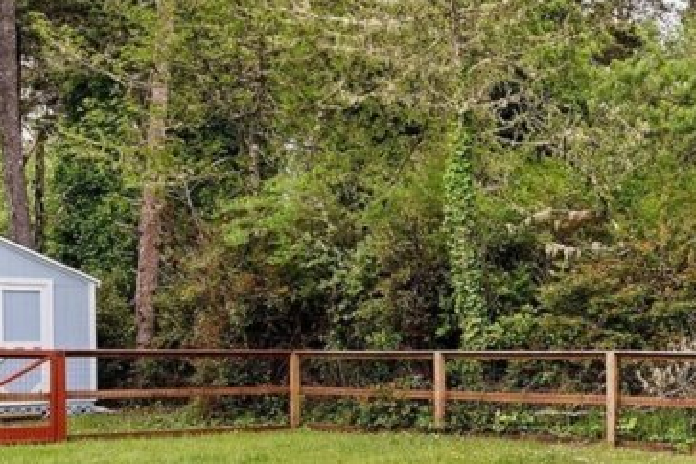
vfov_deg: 24.7
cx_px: 604
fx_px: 1044
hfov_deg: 35.1
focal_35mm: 54
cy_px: 361
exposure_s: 1/160
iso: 400
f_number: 8
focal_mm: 14
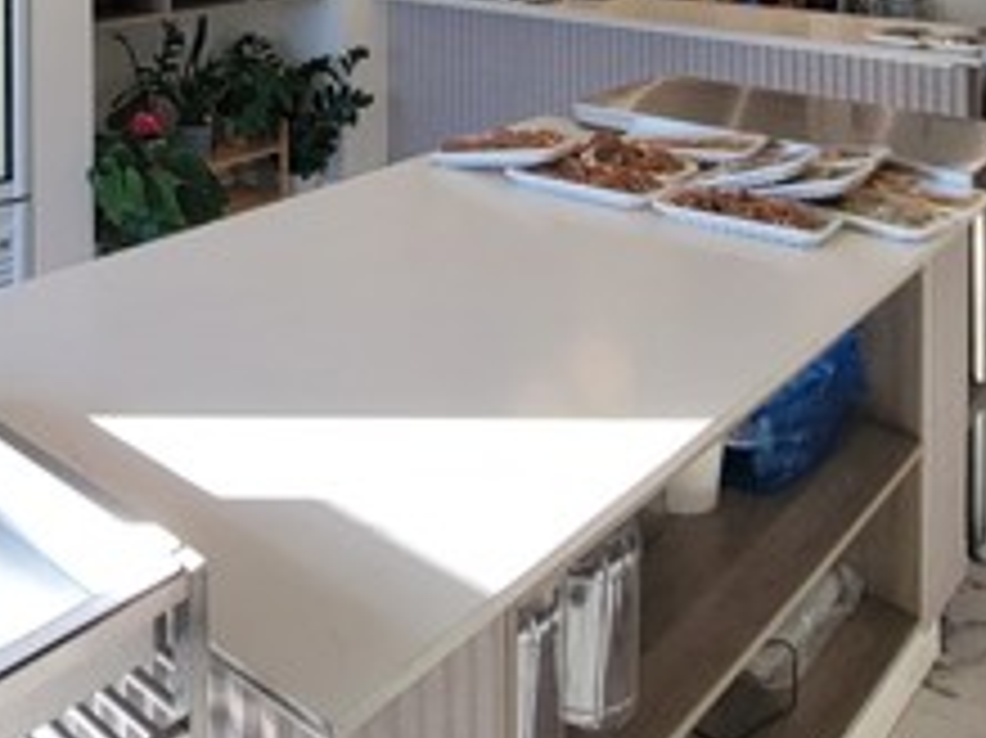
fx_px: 1082
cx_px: 194
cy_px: -171
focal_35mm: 38
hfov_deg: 46.4
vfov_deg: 31.1
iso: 50
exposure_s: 1/150
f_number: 2.2
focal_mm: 2.2
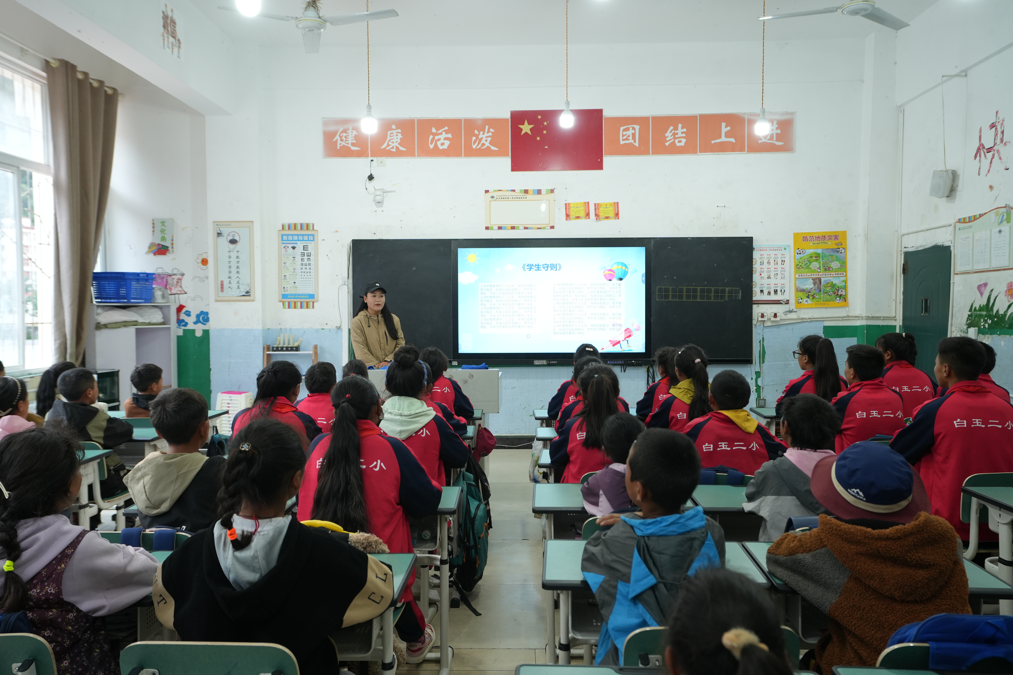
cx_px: 506
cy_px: 338
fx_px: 816
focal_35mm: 29
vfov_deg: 45.0
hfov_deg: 63.7
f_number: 4.5
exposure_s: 1/80
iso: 1000
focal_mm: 29
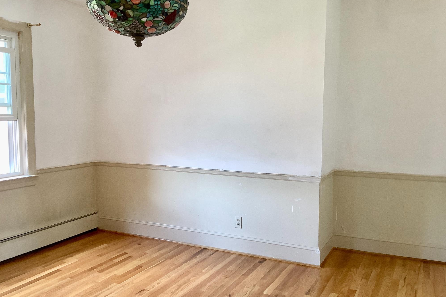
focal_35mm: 33
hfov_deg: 57.2
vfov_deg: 40.0
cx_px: 222
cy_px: 150
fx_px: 409
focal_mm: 3.3
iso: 100
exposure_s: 1/50
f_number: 2.4
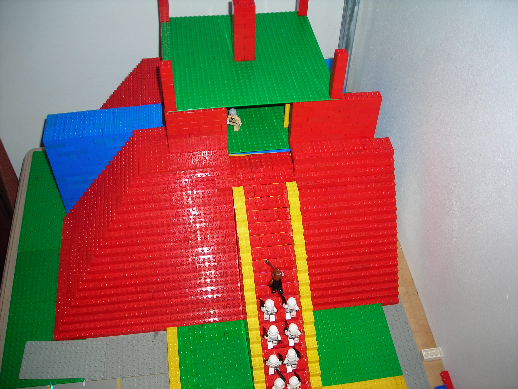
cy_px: 194
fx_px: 569
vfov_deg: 37.7
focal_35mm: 38
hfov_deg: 49.0
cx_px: 259
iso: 50
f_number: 3.2
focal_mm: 6.3
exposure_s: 1/60.1
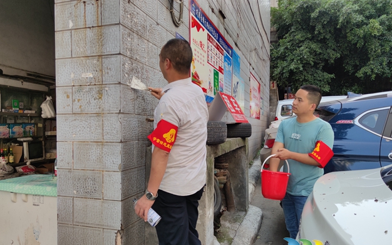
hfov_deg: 70.4
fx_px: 278
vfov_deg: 47.5
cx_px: 199
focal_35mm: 26
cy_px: 135
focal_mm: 6.72
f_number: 1.69
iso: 50
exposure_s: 1/579
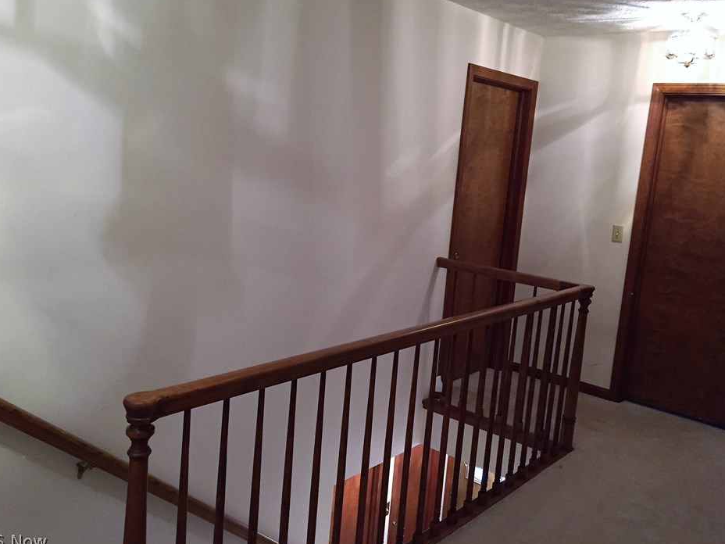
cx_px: 366
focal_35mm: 32
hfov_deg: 56.8
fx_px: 670
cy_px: 254
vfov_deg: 44.1
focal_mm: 4.15
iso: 250
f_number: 2.2
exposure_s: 1/17
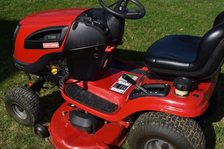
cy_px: 74
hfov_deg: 47.9
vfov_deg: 33.0
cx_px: 112
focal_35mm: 40
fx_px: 252
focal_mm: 27
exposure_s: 1/200
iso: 100
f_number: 13
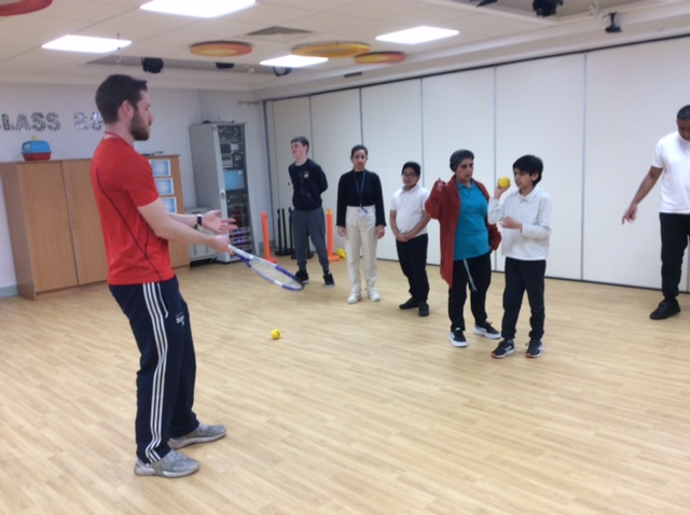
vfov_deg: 44.1
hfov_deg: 56.9
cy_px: 258
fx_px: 637
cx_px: 345
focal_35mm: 32
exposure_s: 1/25
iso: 50
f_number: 2.4
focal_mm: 3.3
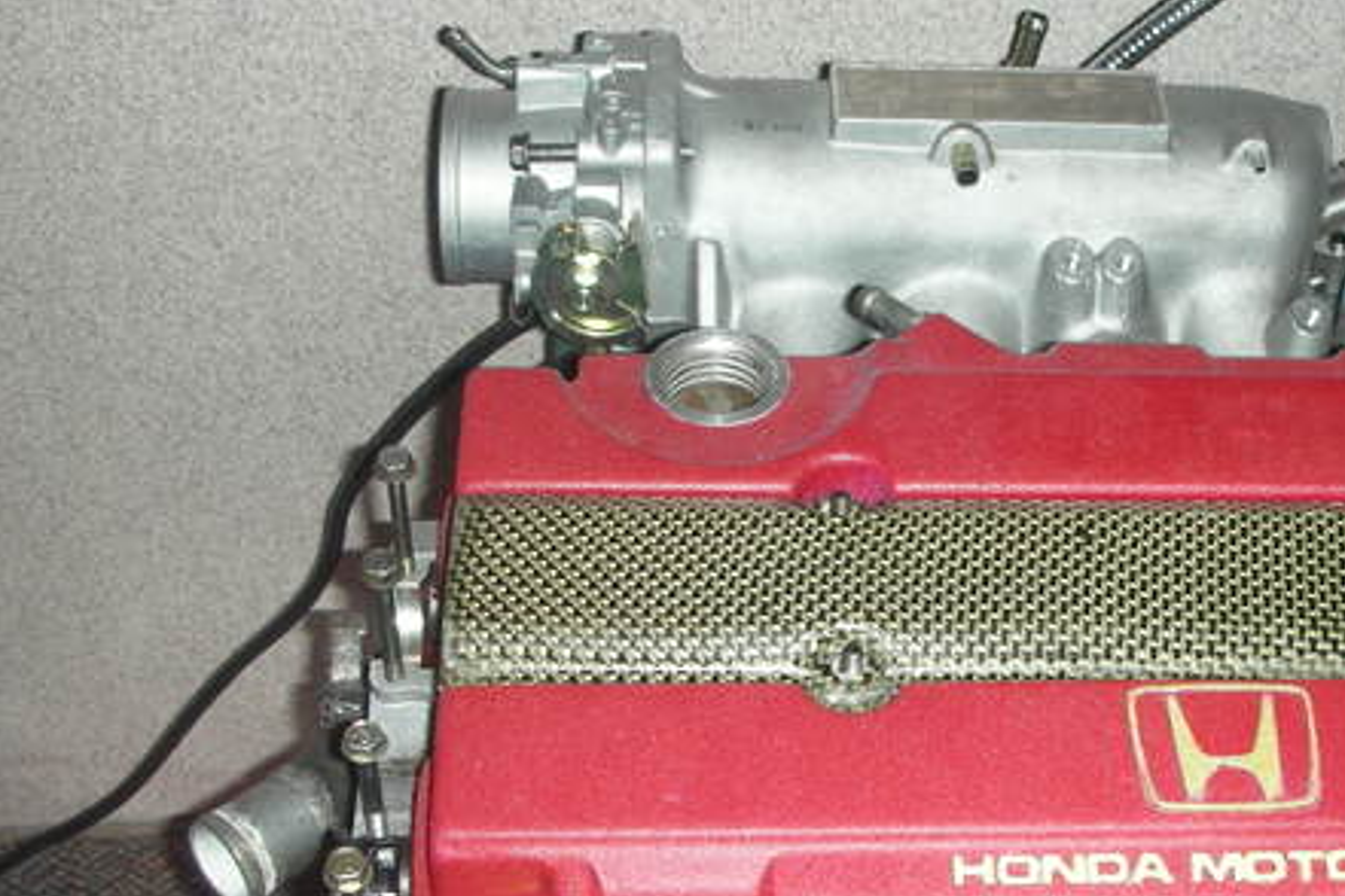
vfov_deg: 20.5
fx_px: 2466
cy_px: 619
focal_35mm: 66
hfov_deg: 30.0
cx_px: 997
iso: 71
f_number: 3
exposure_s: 1/60.1
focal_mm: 5.8
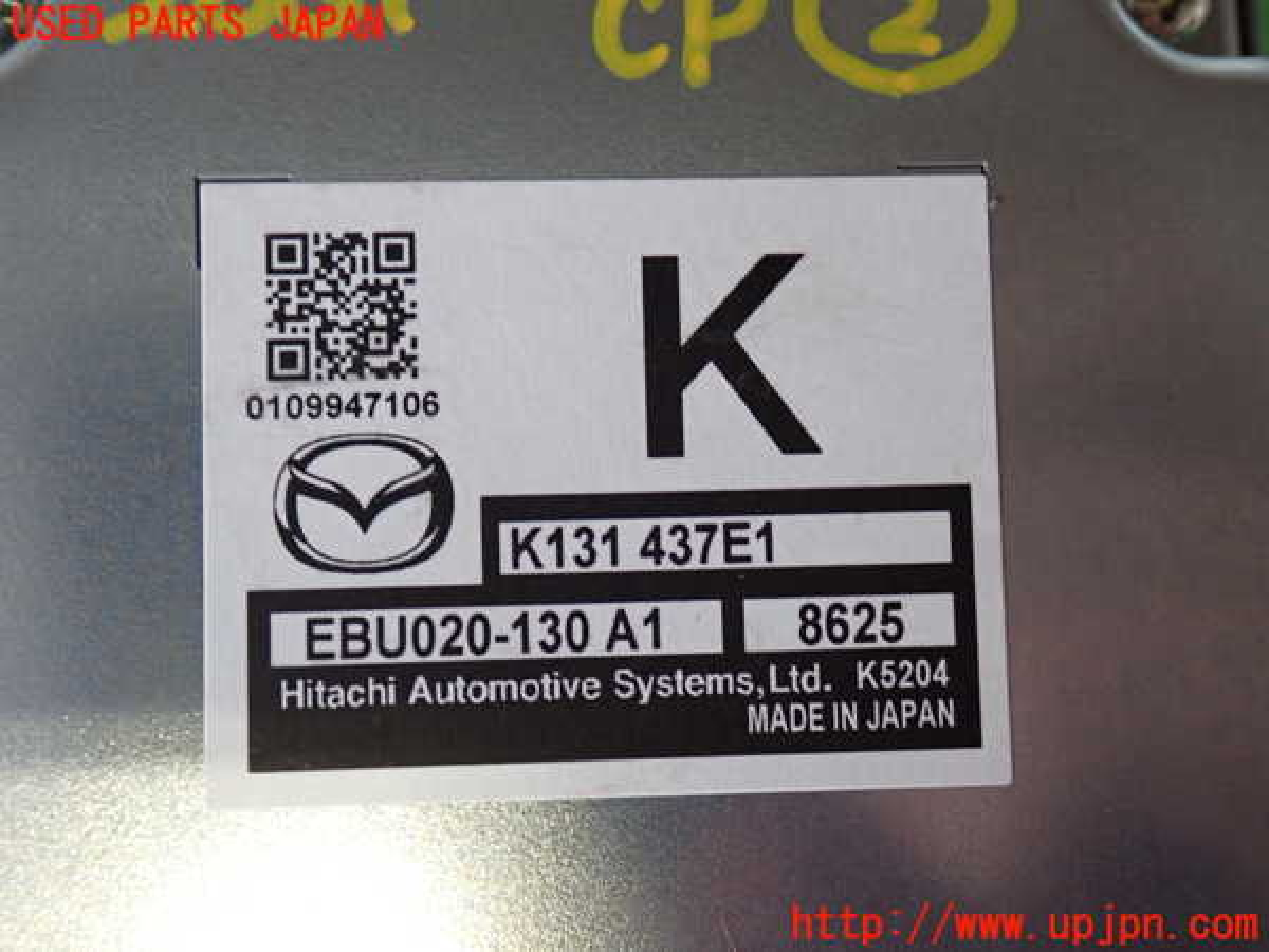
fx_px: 1503
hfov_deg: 45.8
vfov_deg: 35.1
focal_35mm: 41
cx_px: 634
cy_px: 476
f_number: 2.8
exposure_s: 1/40
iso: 320
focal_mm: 7.31
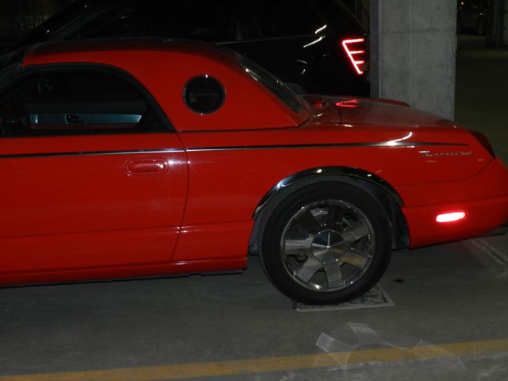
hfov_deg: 41.2
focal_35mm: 46
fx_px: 675
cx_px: 254
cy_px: 190
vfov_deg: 31.5
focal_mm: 8.1
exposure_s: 1/30
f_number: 4.2
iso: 200
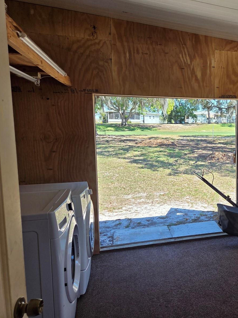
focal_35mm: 31
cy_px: 159
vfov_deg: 58.4
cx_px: 212
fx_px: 284
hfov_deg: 42.0
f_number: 1.8
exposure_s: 1/868
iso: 80
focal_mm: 5.4
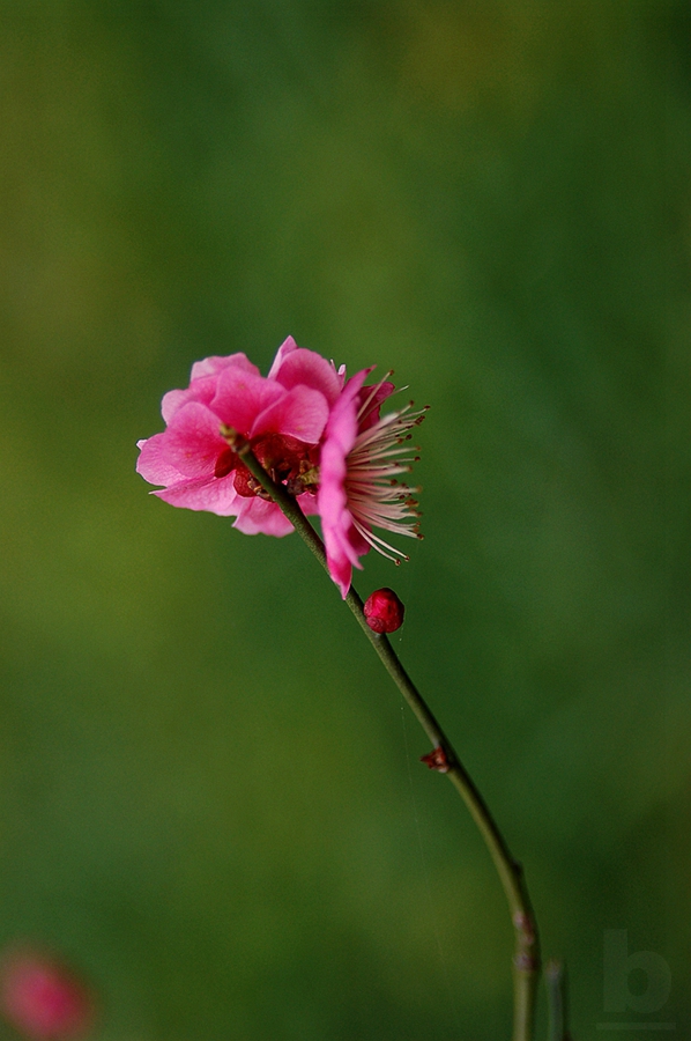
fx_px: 3246
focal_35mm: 112
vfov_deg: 18.2
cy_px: 520
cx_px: 346
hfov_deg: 12.2
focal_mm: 75
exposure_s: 1/250
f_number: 5
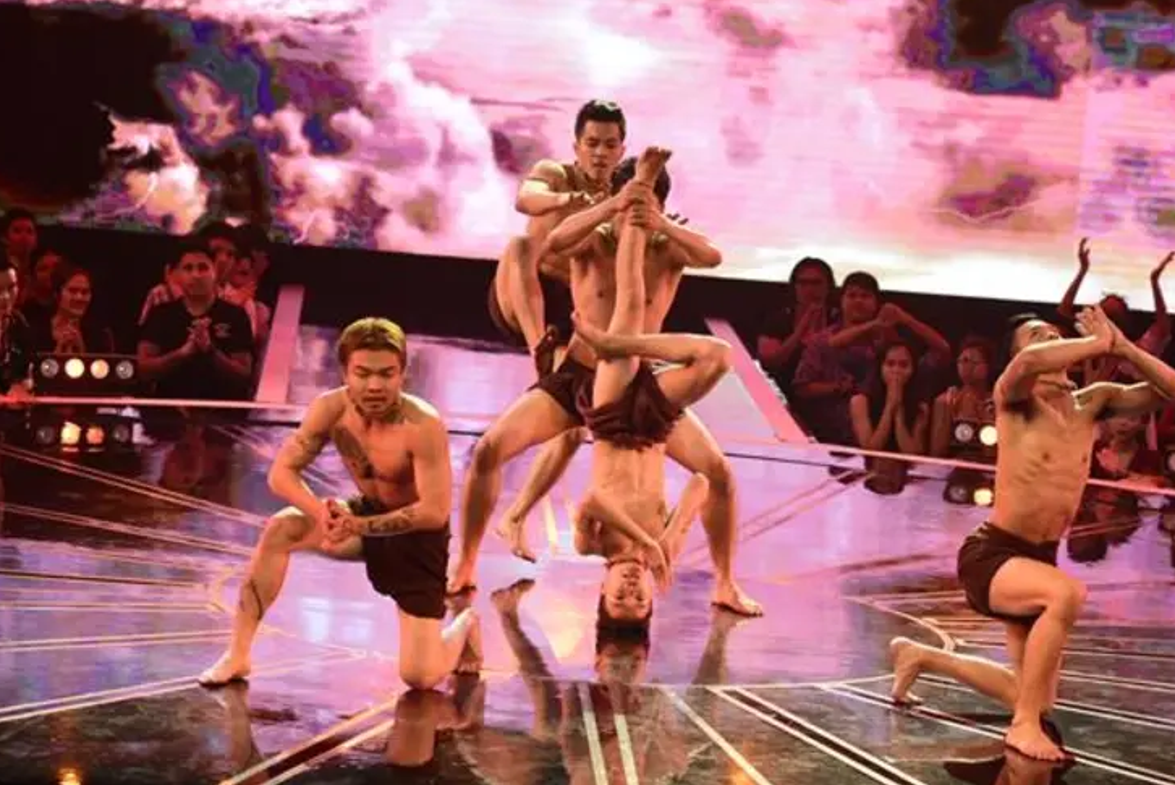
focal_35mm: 145
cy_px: 367
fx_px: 4735
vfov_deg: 9.5
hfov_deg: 14.1
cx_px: 610
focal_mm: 90
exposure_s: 1/500
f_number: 3.5
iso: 5000
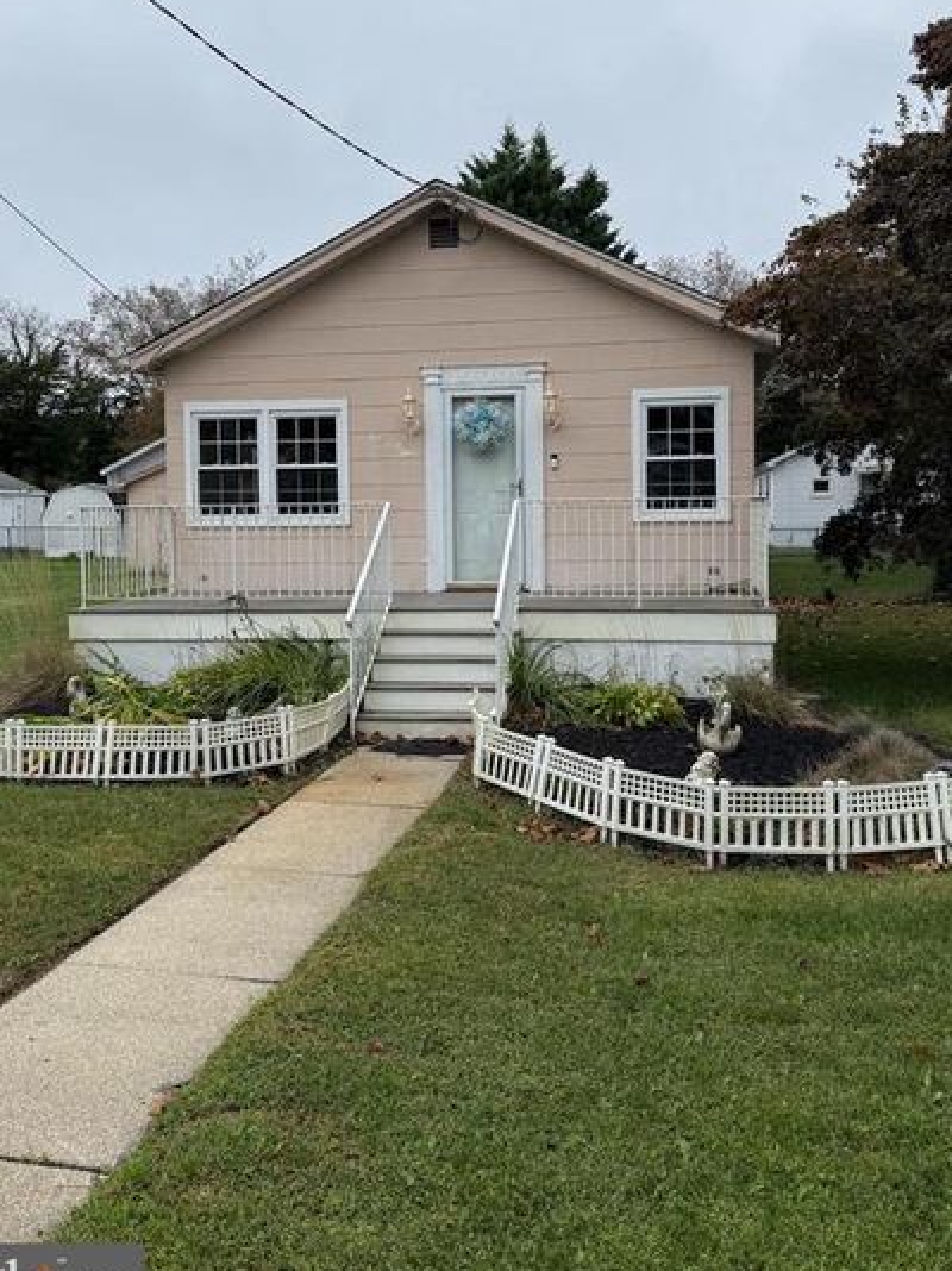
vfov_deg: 59.7
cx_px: 481
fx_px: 1101
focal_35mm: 30
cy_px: 534
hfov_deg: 46.8
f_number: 1.78
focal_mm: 6.76
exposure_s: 1/2445
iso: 80
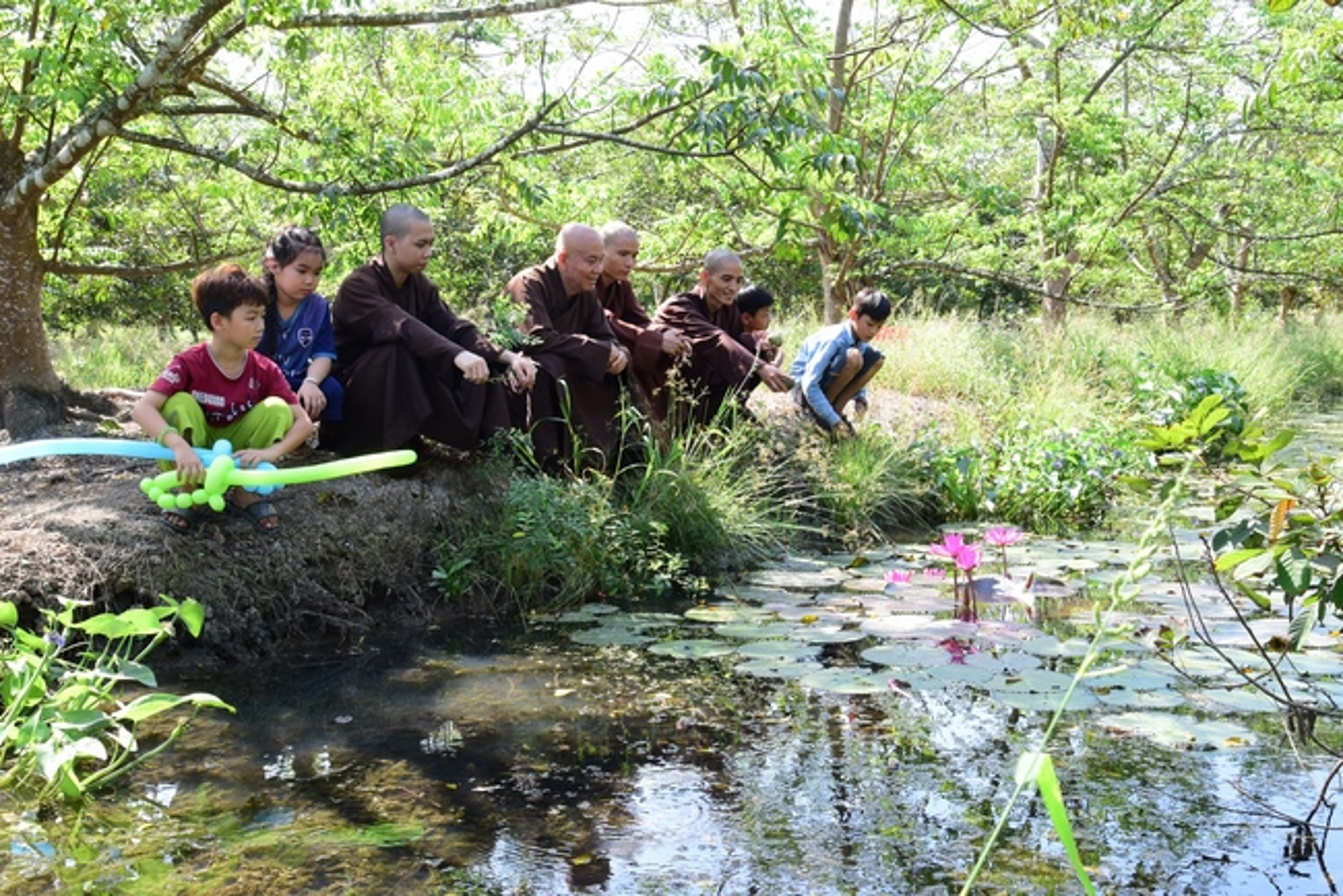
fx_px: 1418
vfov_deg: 35.1
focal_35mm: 38
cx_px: 672
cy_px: 448
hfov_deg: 50.7
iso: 1000
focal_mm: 38
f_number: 13
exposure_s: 1/100
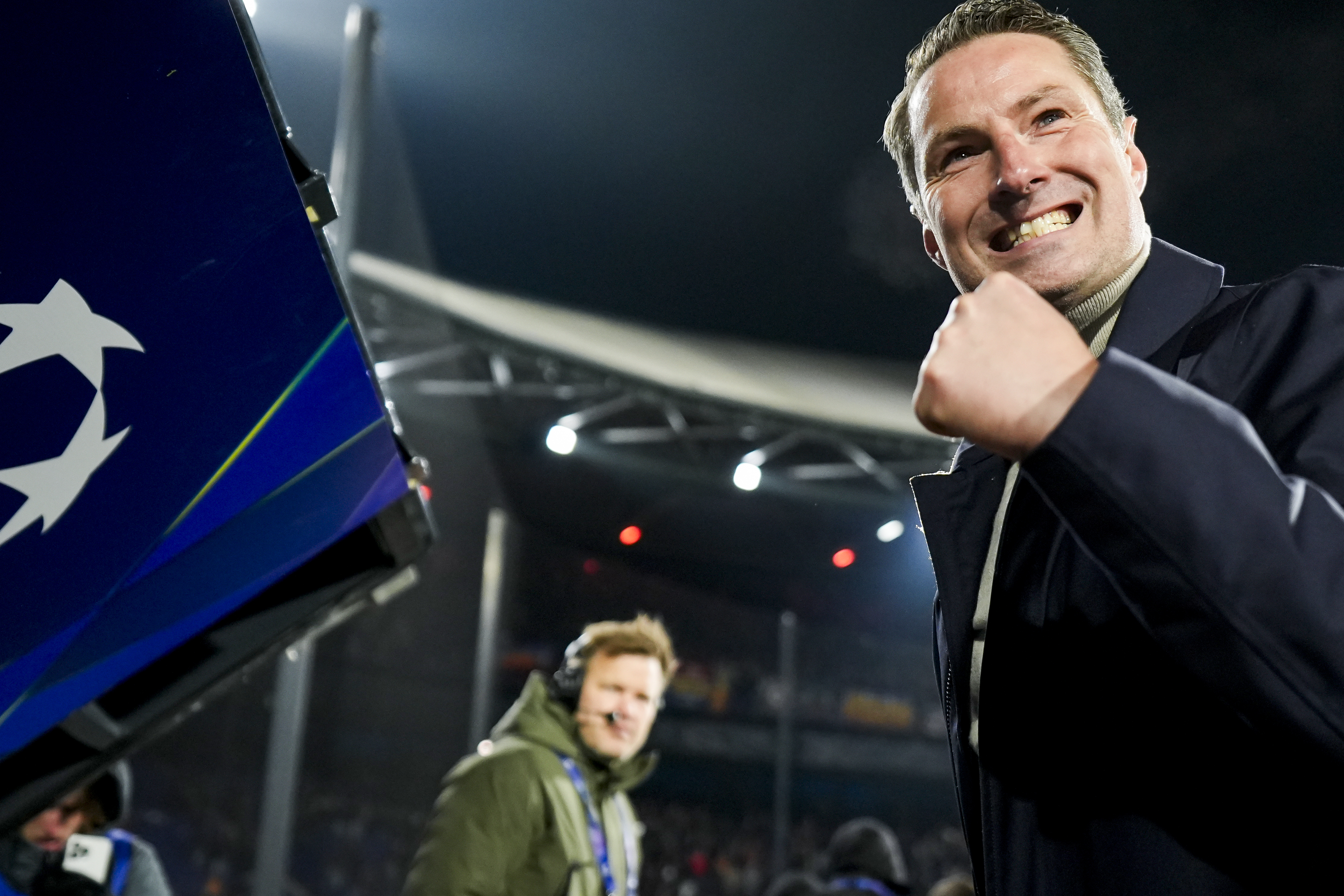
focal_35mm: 46
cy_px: 521
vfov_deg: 29.2
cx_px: 722
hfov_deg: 42.7
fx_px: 1717
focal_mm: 35
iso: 2500
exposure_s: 1/1600
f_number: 2.8
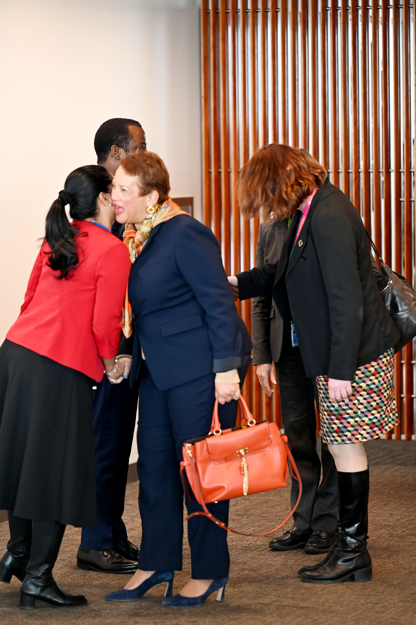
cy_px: 312
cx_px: 208
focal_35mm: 135
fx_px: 2343
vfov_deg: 15.2
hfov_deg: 10.1
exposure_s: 1/160
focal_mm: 135
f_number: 2.8
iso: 3200
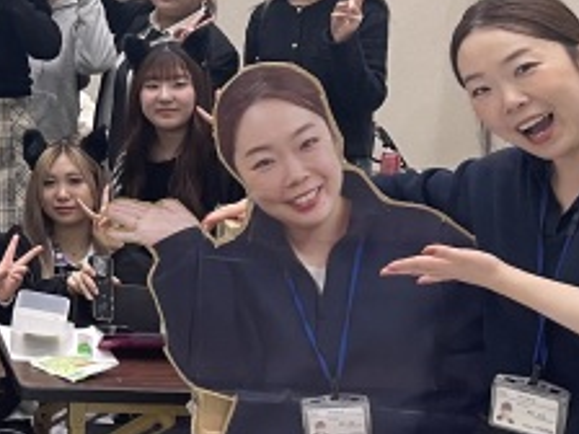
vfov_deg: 16.5
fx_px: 1489
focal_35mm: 89
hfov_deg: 20.1
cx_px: -186
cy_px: 114
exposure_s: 1/48
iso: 100
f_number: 1.6
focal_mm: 4.2
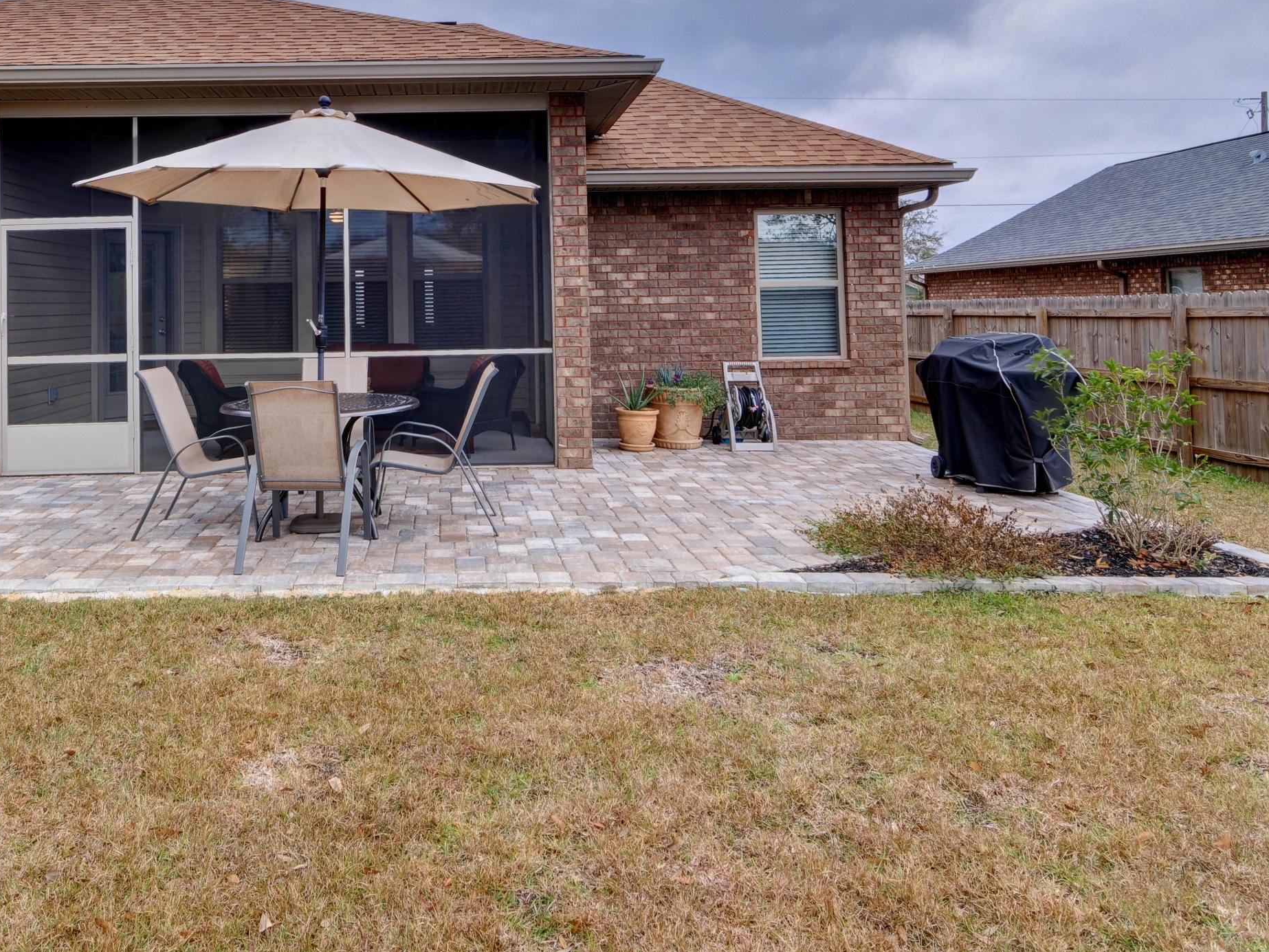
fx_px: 917
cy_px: 267
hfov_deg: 68.0
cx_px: 452
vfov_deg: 53.0
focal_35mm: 25
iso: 100
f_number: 16
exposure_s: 1/30
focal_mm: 11
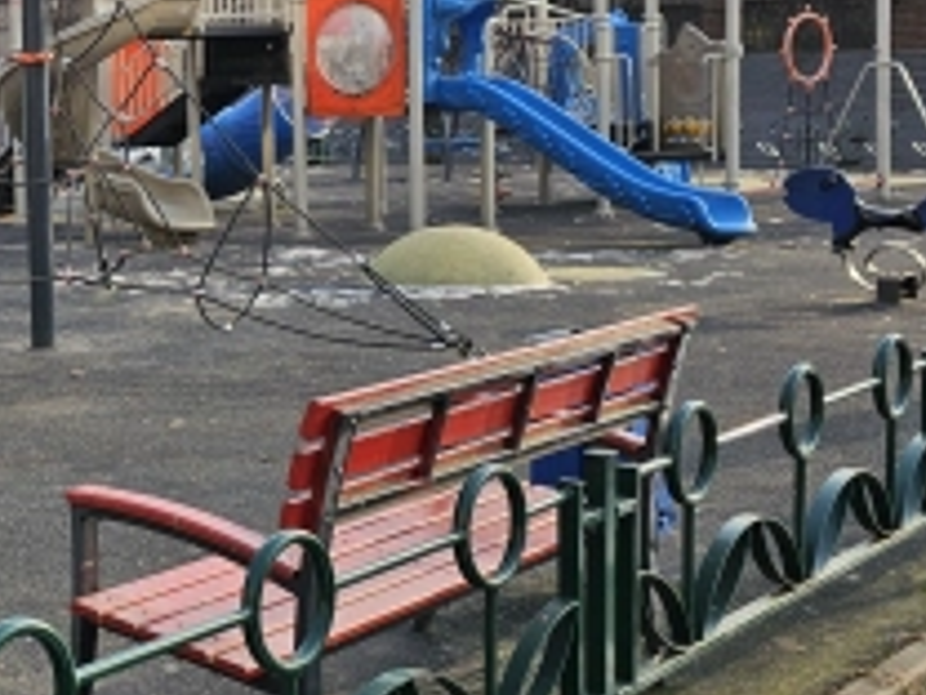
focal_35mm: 69
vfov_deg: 21.1
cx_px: -93
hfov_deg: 26.0
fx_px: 1846
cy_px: 178
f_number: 1.7
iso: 10
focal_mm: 6.3
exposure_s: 1/340
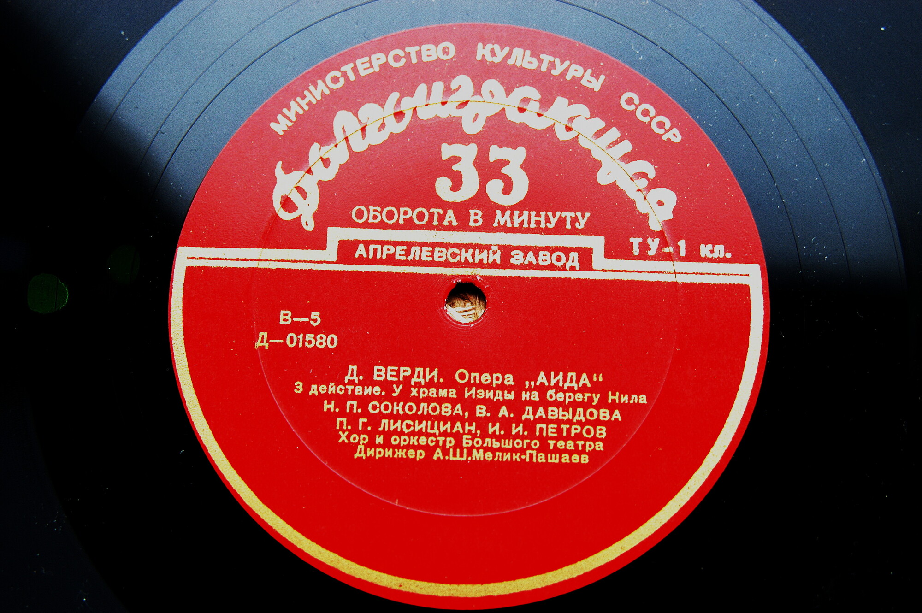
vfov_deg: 25.7
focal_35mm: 52
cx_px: 461
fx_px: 1343
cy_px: 306
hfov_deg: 37.9
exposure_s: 1/45
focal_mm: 35
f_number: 3.5
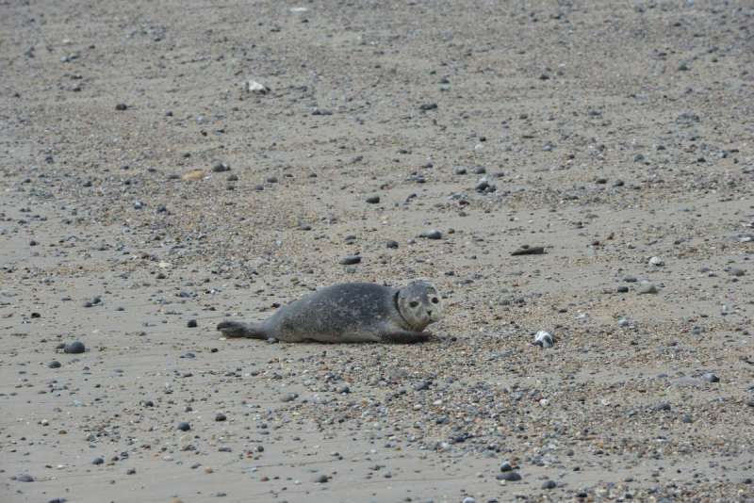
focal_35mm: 200
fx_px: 4190
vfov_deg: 6.9
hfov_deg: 10.3
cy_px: 252
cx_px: 377
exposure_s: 1/200
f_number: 13
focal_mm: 200
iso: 220
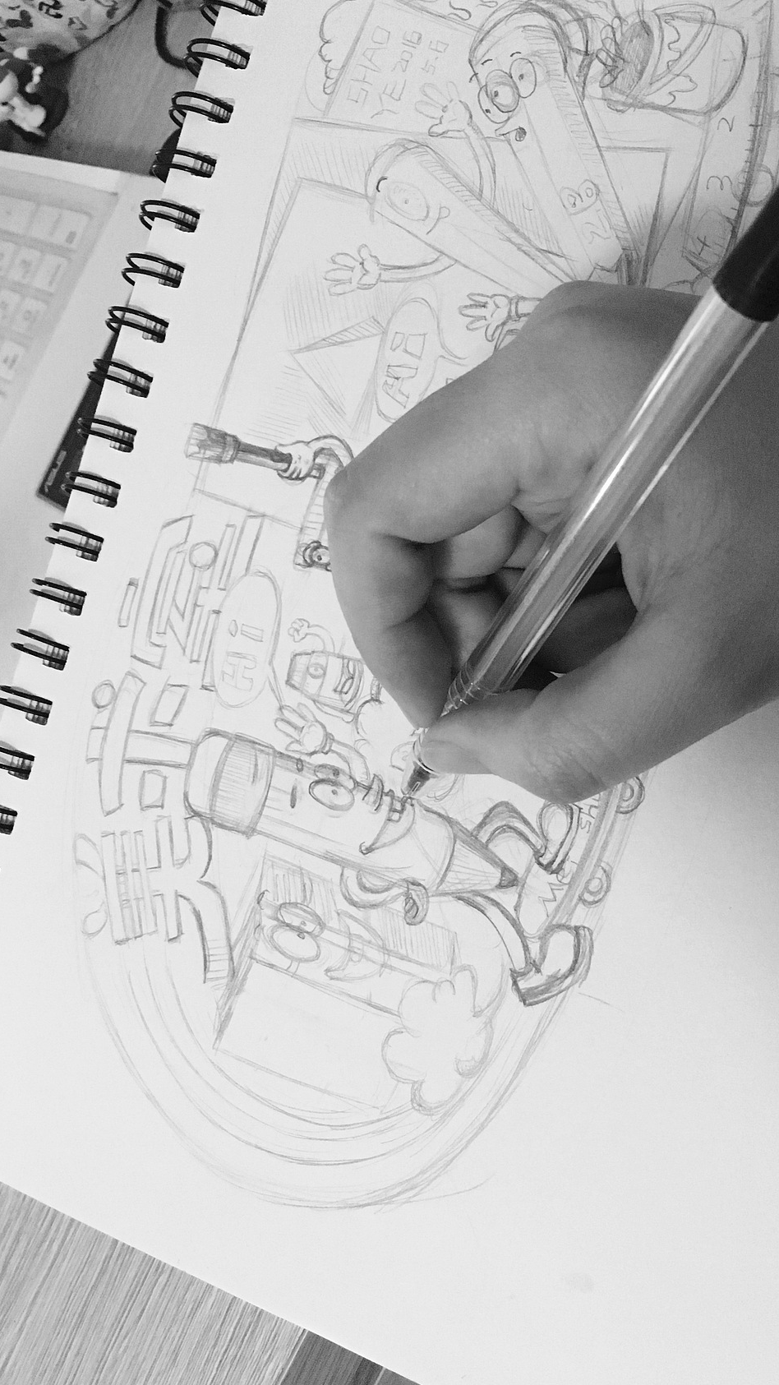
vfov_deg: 61.0
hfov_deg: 36.4
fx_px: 1175
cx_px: 497
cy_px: 693
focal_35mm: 32
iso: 250
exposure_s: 1/17
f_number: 2.2
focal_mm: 4.15
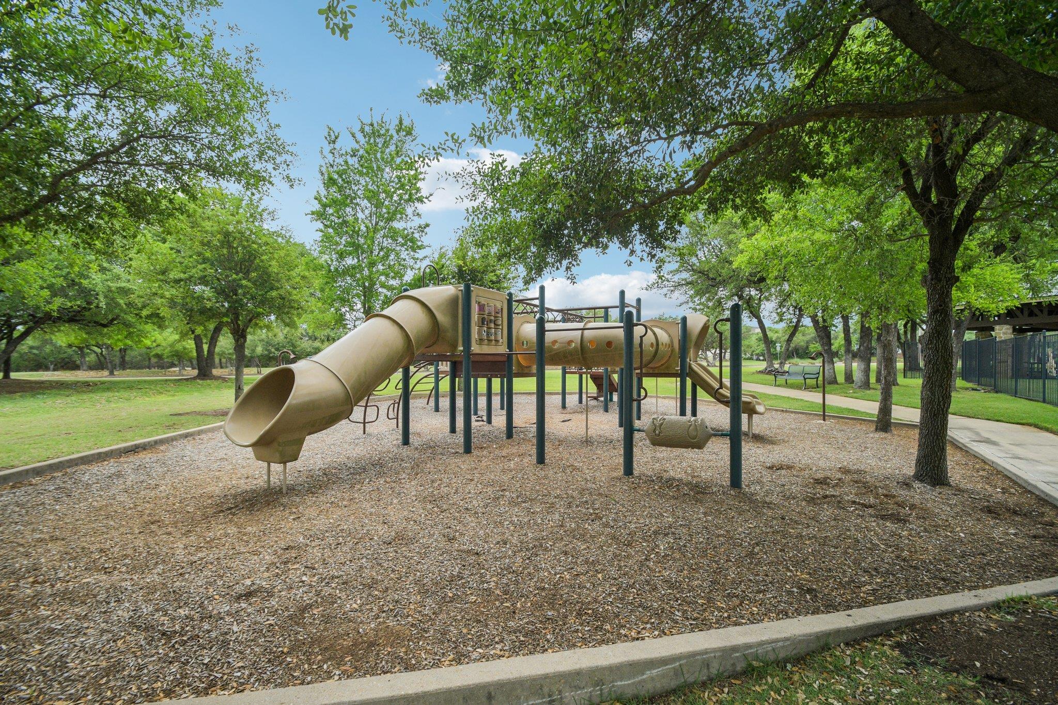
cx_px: 529
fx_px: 441
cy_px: 352
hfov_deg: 100.4
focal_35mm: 15
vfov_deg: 77.3
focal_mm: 10
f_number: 8
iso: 400
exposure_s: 1/400
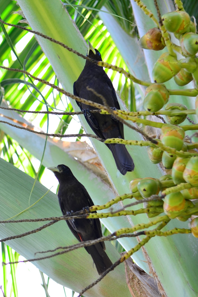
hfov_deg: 7.0
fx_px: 1609
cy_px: 148
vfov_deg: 10.5
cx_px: 99
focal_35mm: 195
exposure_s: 1/160
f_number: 4.8
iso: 200
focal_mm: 130
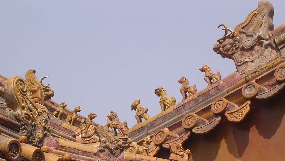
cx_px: 141
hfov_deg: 15.4
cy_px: 114
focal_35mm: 139
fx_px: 1051
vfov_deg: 8.7
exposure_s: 1/374
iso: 100
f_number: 4.8
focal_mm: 16.7
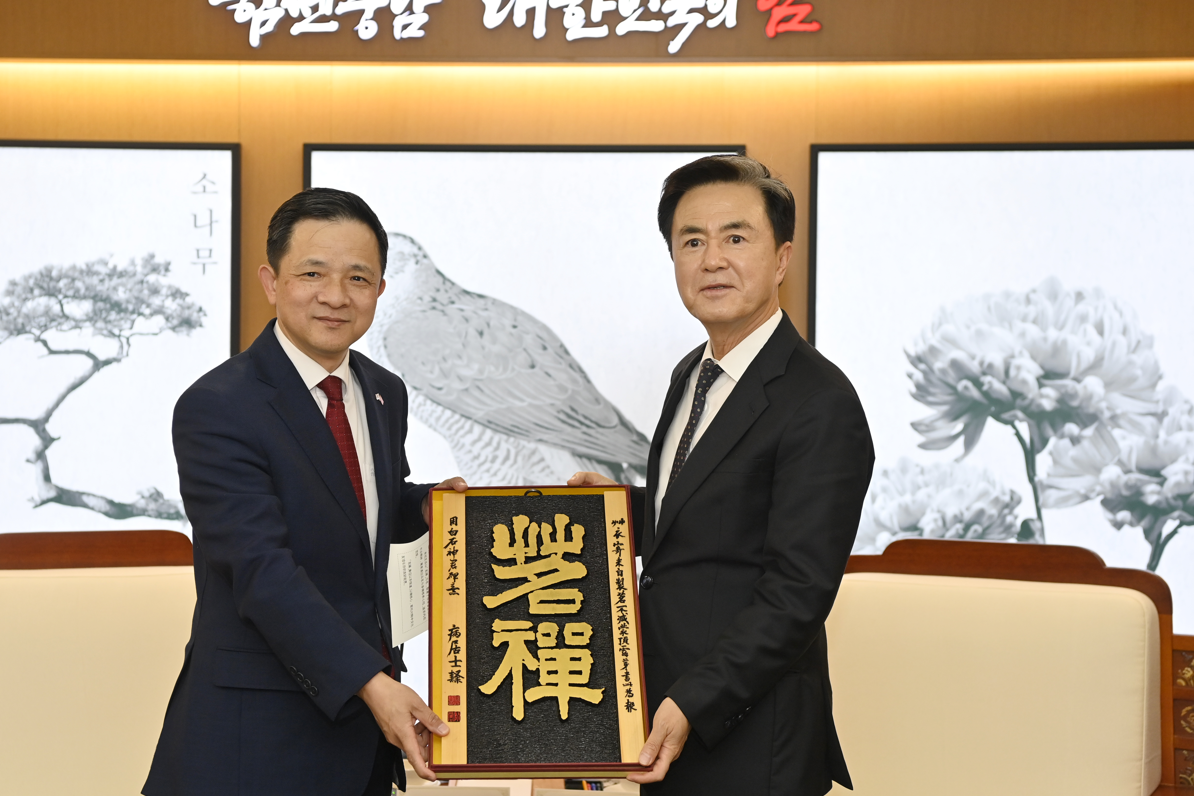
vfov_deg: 20.6
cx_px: 524
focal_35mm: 66
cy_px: 376
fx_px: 2189
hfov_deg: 30.5
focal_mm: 58
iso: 1000
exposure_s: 1/200
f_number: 4.5
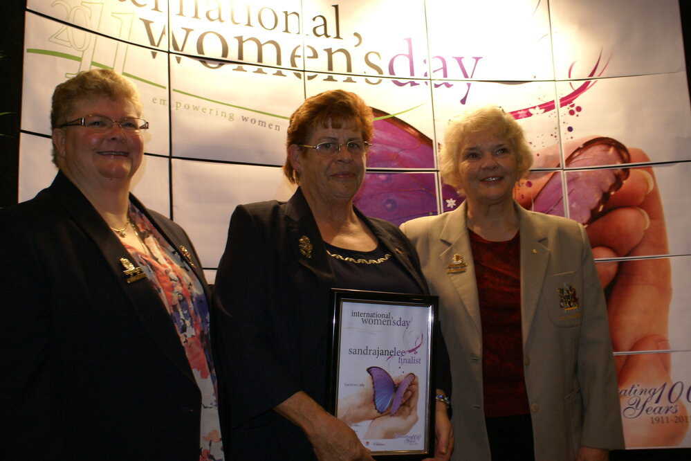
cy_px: 230
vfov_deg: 31.9
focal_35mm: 42
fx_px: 806
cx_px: 346
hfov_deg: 46.4
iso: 400
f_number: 4.5
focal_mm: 28
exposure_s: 1/40
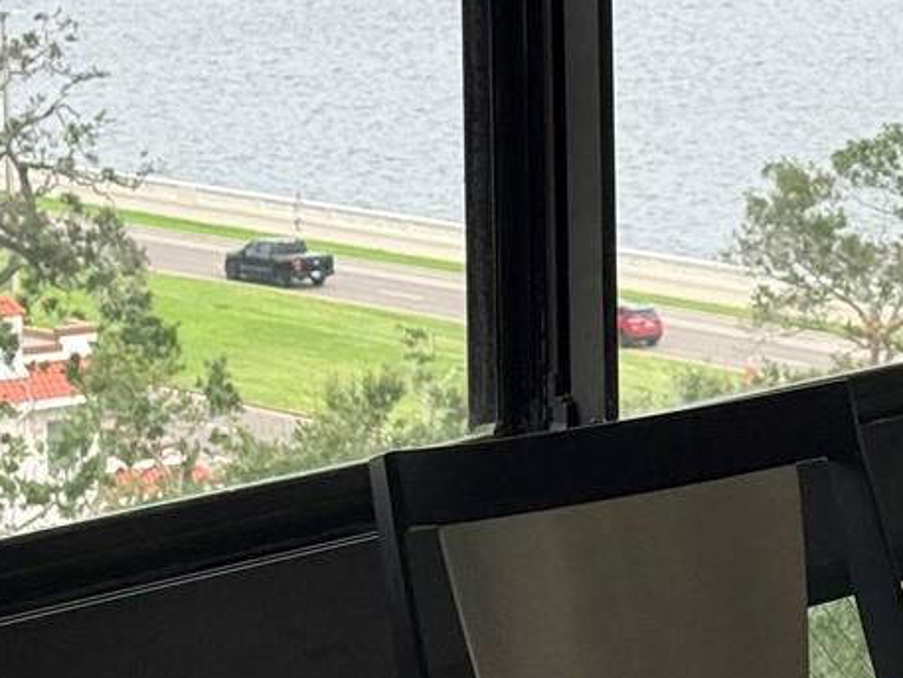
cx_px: 1065
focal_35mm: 168
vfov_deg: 8.8
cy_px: 59
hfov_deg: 11.5
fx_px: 4384
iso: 64
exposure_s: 1/1116
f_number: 1.78
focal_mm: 6.76
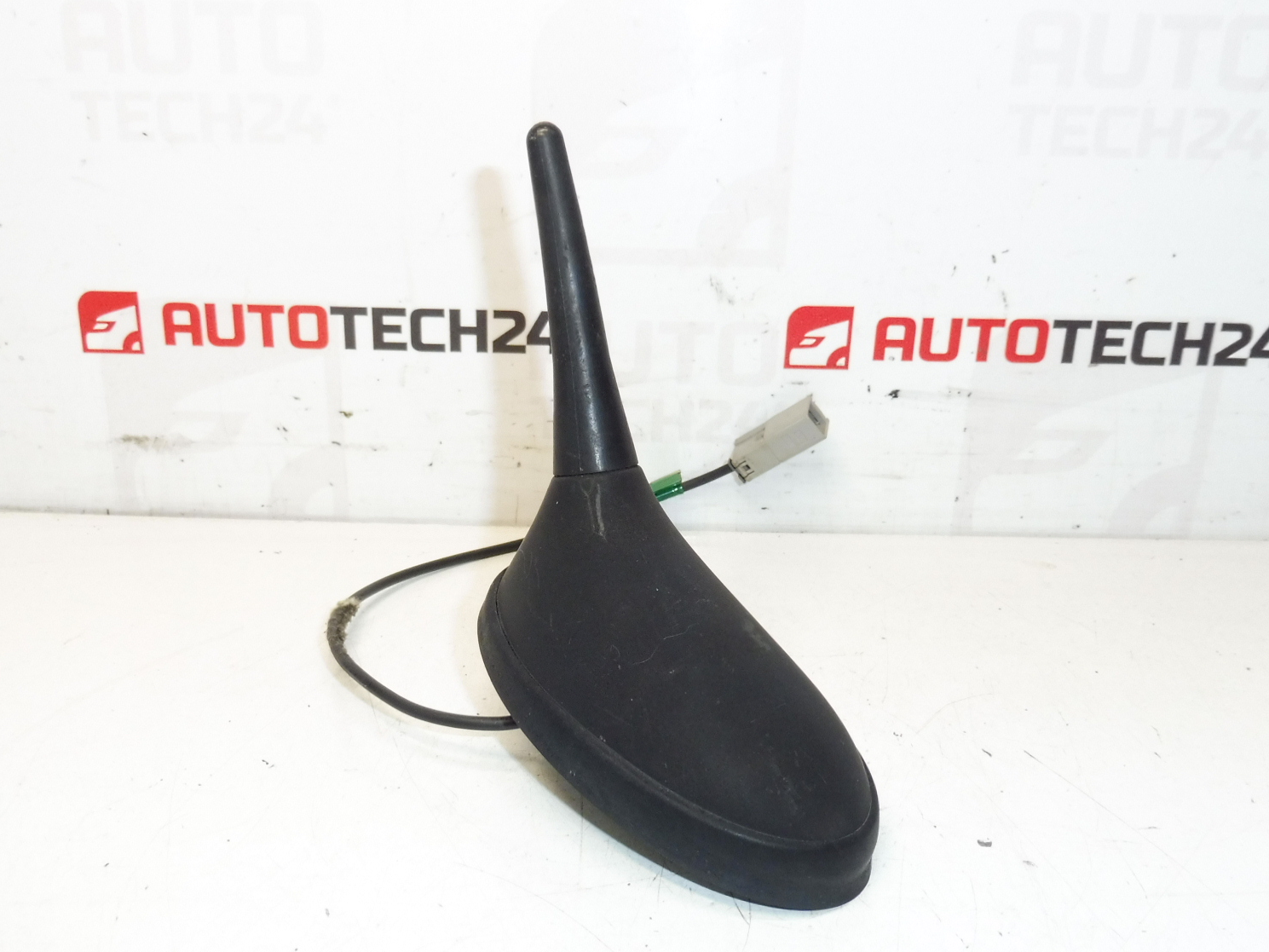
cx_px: 562
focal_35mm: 33
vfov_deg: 42.9
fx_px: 1210
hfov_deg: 55.2
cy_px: 528
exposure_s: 1/125
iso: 200
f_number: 3.5
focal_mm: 4.3
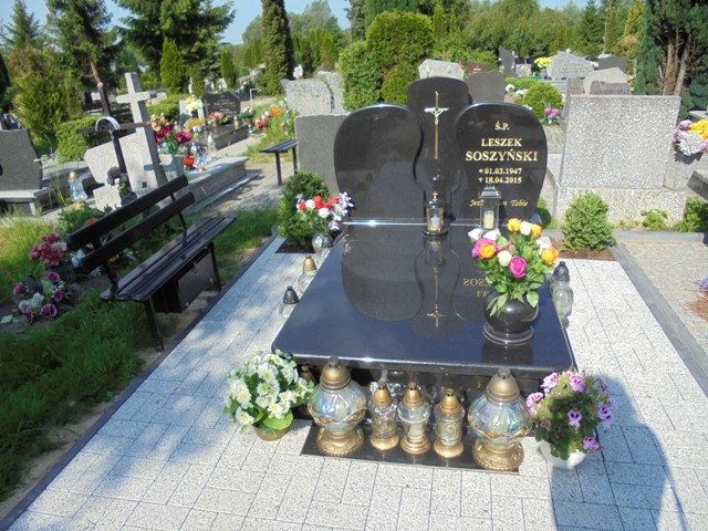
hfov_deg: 67.3
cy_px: 266
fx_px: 532
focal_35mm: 26
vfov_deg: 53.1
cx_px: 354
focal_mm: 4.6
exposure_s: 1/640
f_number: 3.5
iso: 100
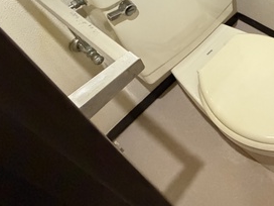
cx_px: 291
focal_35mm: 36
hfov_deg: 42.2
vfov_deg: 33.6
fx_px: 285
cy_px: -30
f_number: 2.2
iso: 1250
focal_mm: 2.22
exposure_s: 1/40
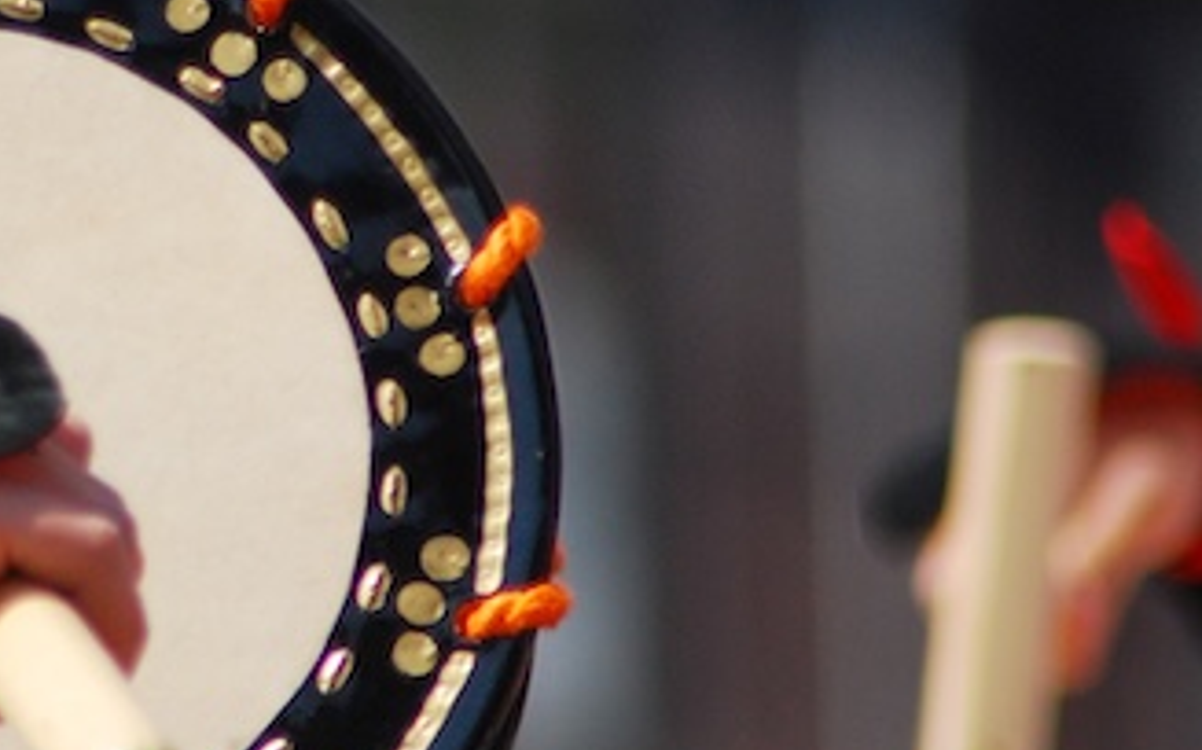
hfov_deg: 1.7
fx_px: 41385
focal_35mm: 1264
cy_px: 29
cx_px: -22
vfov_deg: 1.0
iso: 400
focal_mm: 300
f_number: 5.6
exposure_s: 1/1600
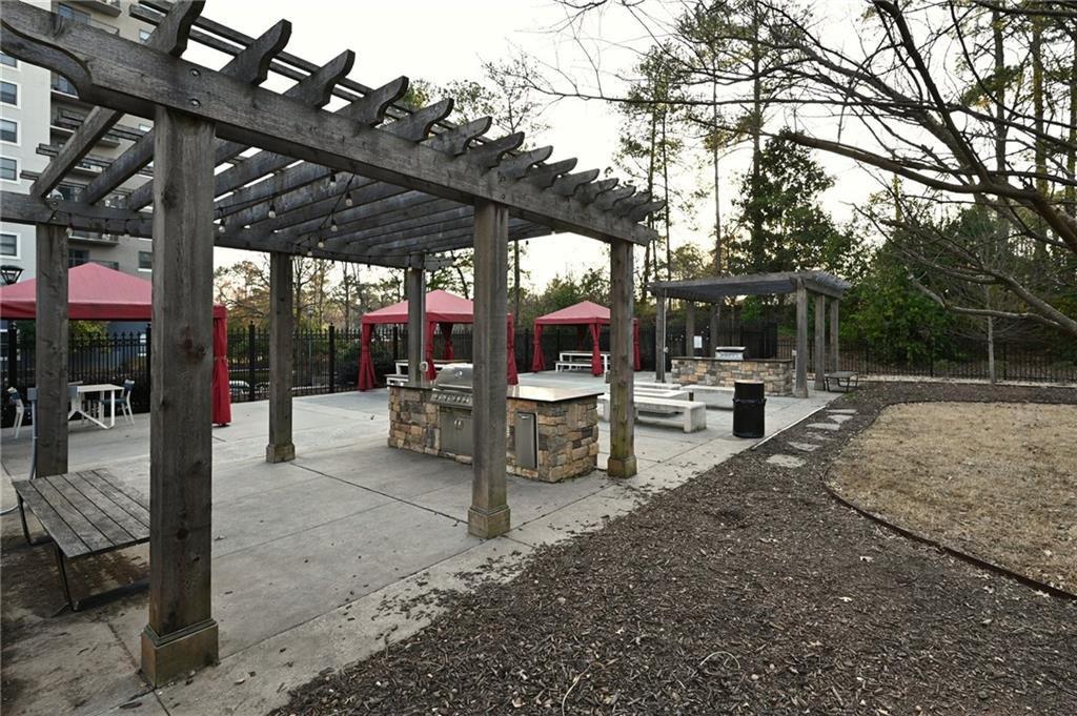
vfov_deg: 75.4
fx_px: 463
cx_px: 538
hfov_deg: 98.6
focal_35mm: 16
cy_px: 358
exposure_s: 1/125
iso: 360
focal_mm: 15.5
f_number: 7.1
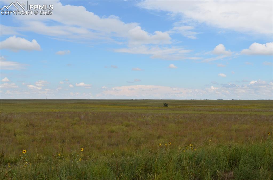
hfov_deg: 39.0
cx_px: 136
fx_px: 386
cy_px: 90
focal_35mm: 51
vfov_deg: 26.4
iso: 100
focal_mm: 34
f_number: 8
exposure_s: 1/250
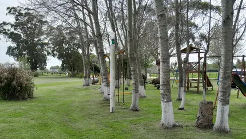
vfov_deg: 40.0
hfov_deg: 66.1
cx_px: 122
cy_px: 85
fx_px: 189
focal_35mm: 29
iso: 40
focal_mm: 3.98
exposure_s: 1/283
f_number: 1.8
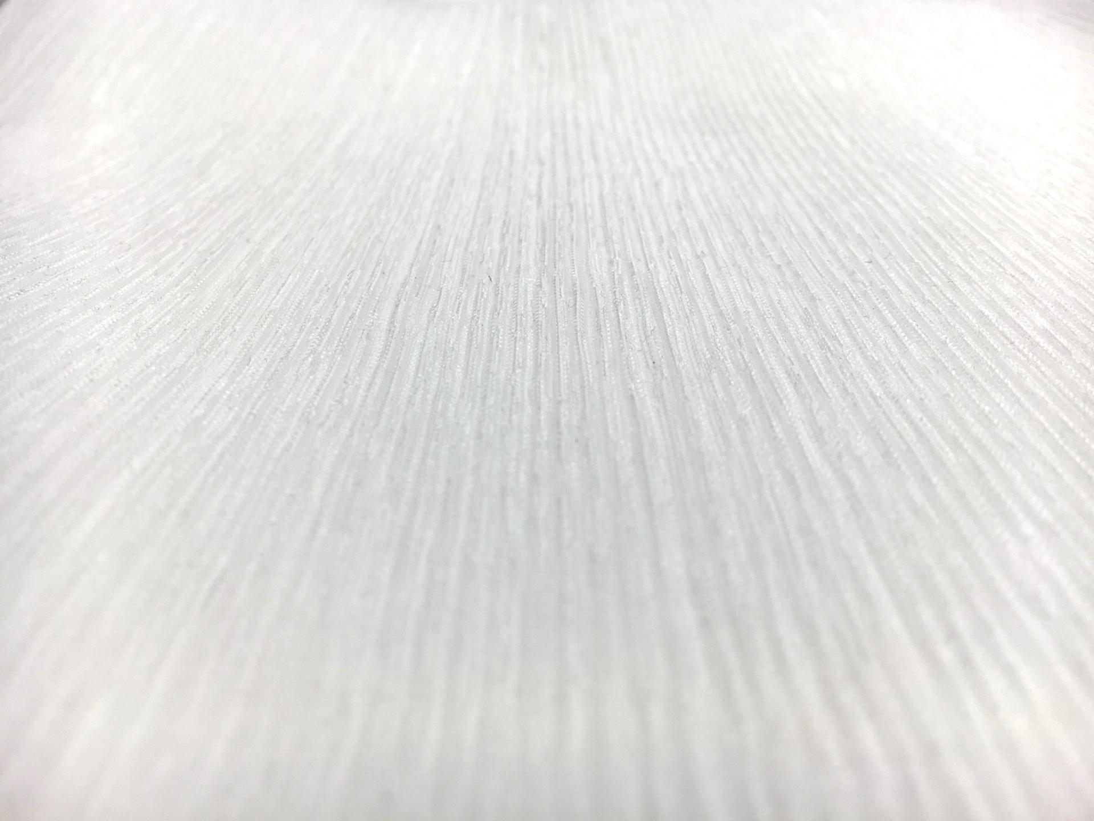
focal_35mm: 29
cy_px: 410
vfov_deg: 48.2
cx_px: 547
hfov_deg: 61.7
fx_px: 917
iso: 25
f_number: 2.2
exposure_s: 1/60
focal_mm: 4.15
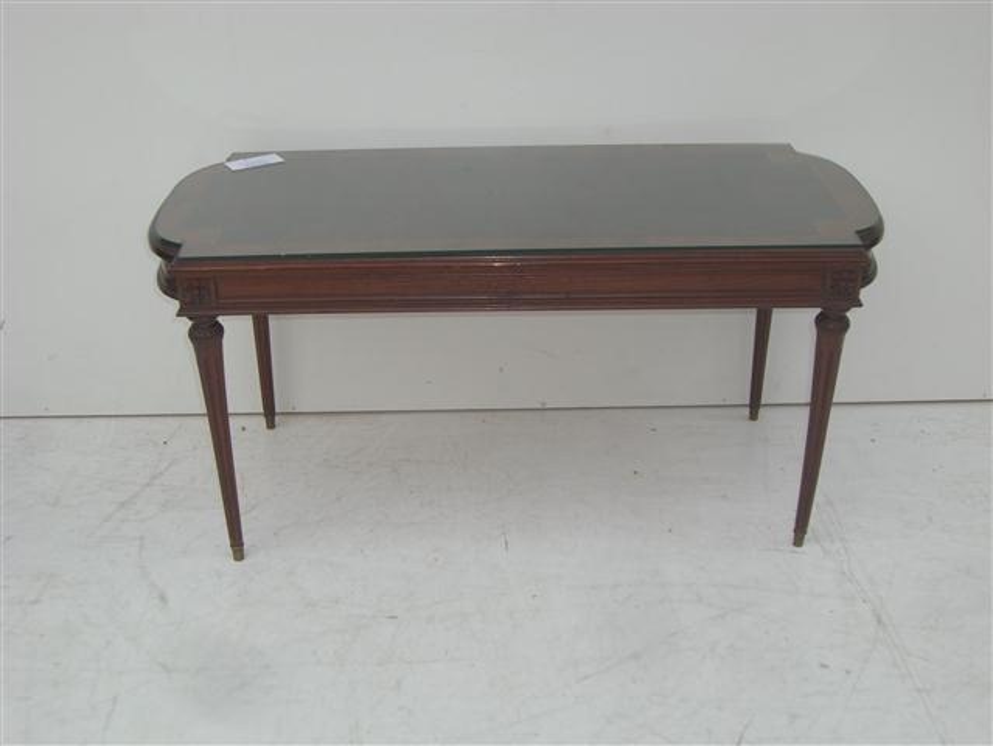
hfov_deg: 40.4
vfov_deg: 30.9
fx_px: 1349
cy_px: 373
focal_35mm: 47
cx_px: 496
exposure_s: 1/250
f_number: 3
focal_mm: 7.6
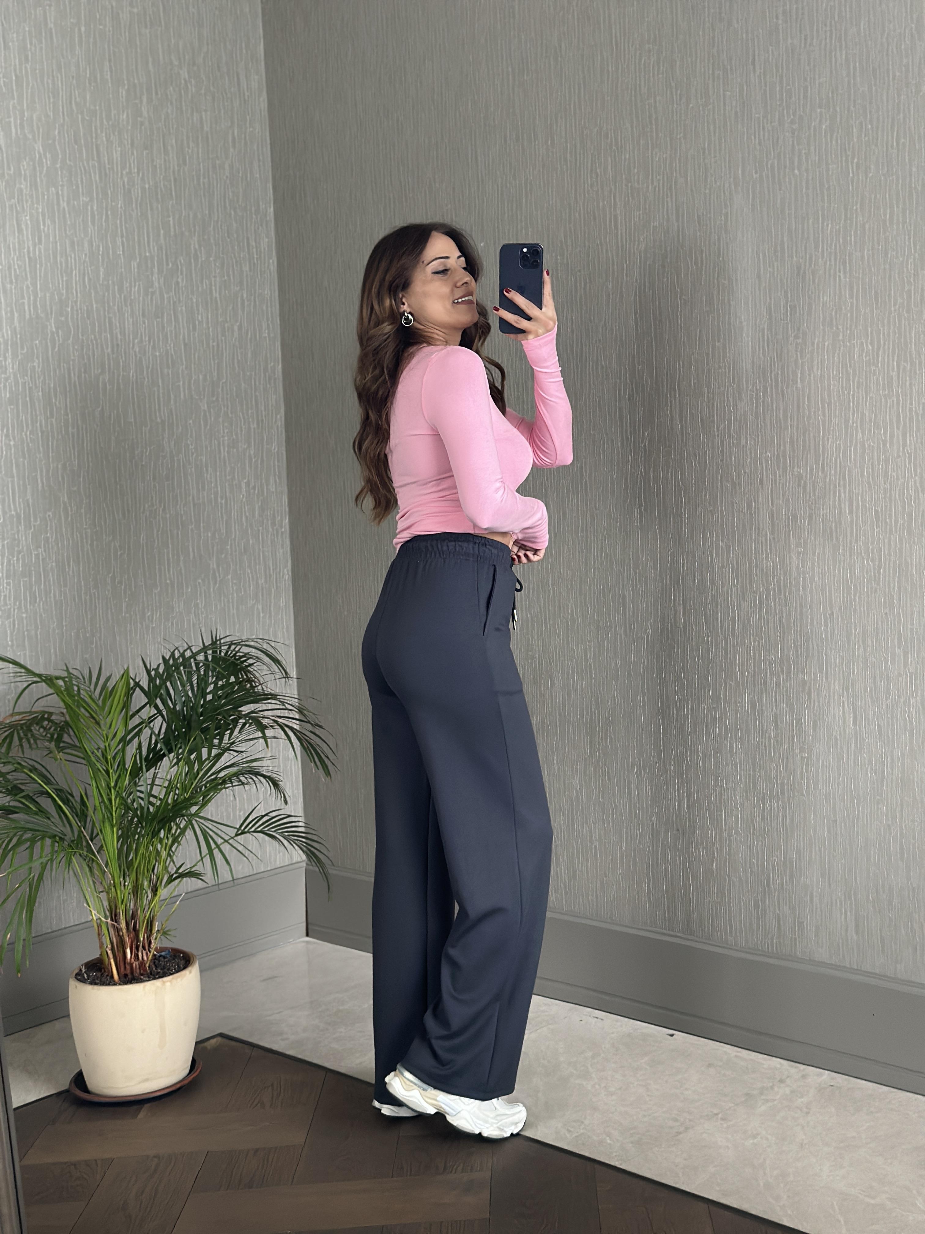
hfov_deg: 30.3
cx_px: 462
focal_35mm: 48
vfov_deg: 39.7
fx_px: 1710
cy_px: 617
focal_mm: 6.86
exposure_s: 1/47
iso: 400
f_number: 1.78
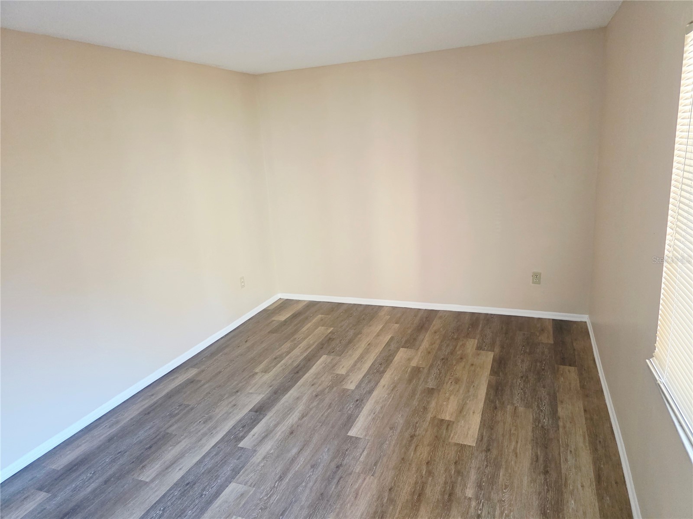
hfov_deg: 73.9
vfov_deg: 58.9
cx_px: 346
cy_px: 260
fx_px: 460
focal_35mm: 23
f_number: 1.7
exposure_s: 1/120
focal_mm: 6.3
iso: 640
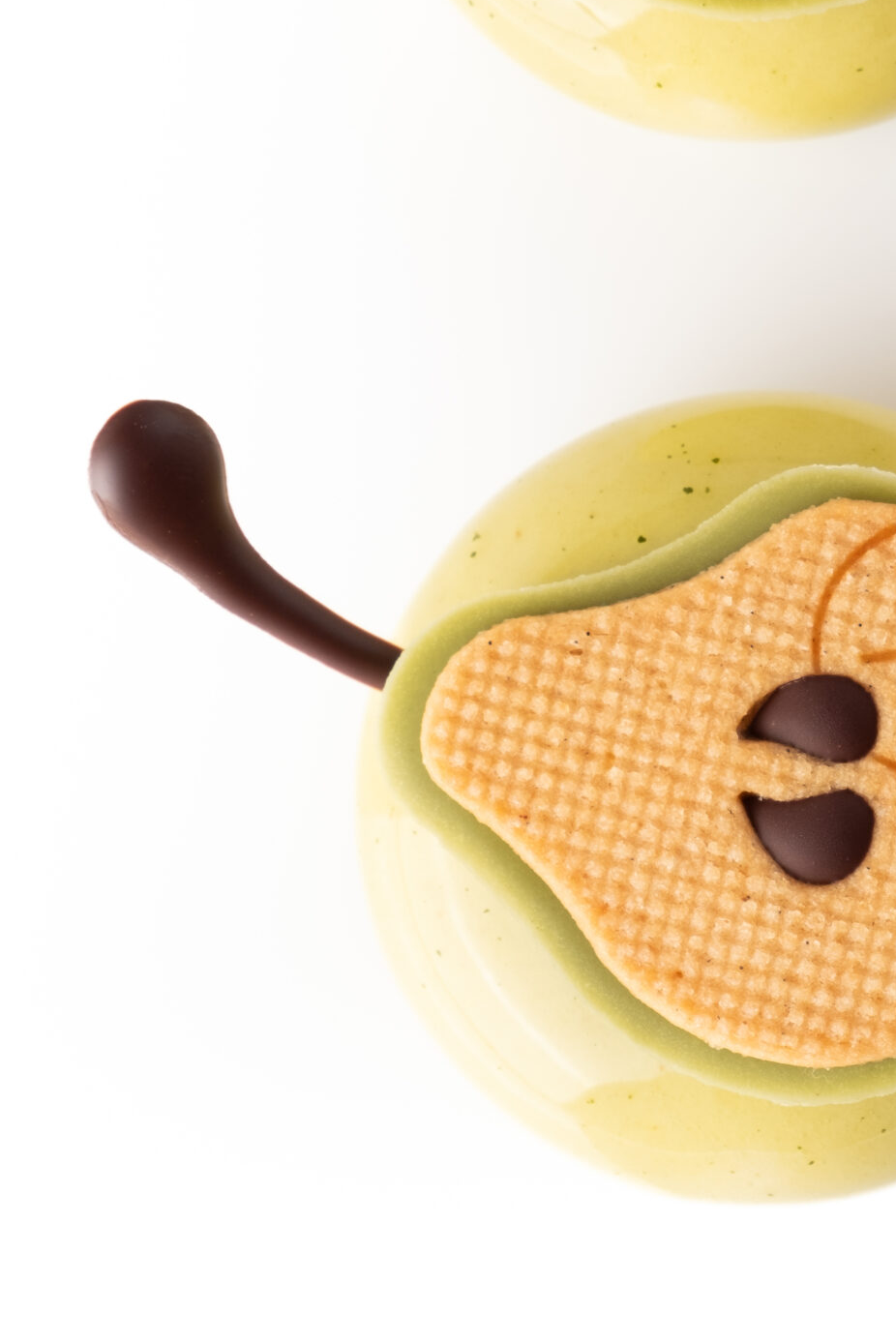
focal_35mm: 153
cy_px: 218
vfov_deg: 13.3
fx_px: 5712
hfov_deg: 9.0
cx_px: 717
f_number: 11
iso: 200
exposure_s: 1/125
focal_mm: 55
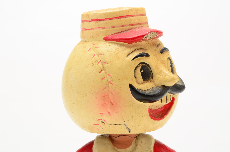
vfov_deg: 16.5
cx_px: 115
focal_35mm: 82
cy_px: 76
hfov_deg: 24.7
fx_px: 526
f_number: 20
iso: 100
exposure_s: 1/160
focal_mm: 55
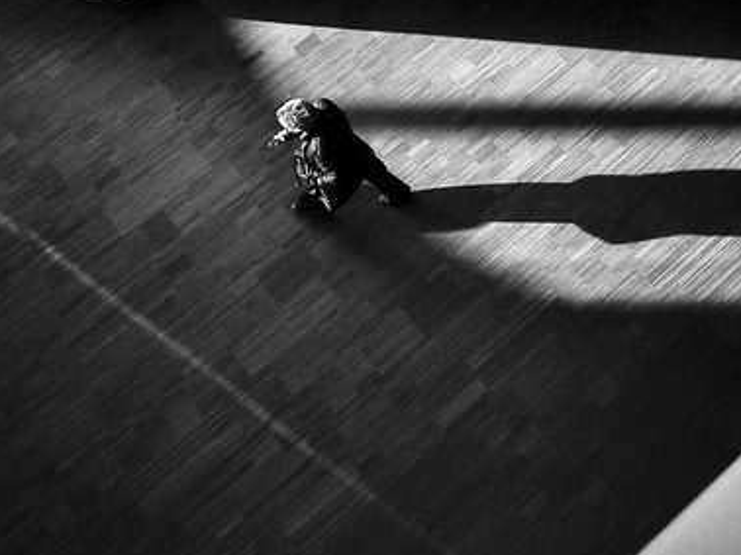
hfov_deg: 34.7
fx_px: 1155
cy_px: 131
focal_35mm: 54
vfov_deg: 26.6
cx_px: 565
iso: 2500
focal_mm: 17
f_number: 2
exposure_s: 1/8000
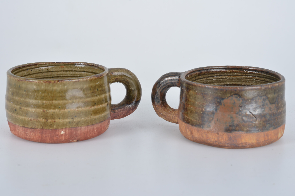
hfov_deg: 27.0
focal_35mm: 75
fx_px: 613
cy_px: 98
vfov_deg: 18.1
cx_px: 148
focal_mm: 50
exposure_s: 1/125
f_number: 11
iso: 100
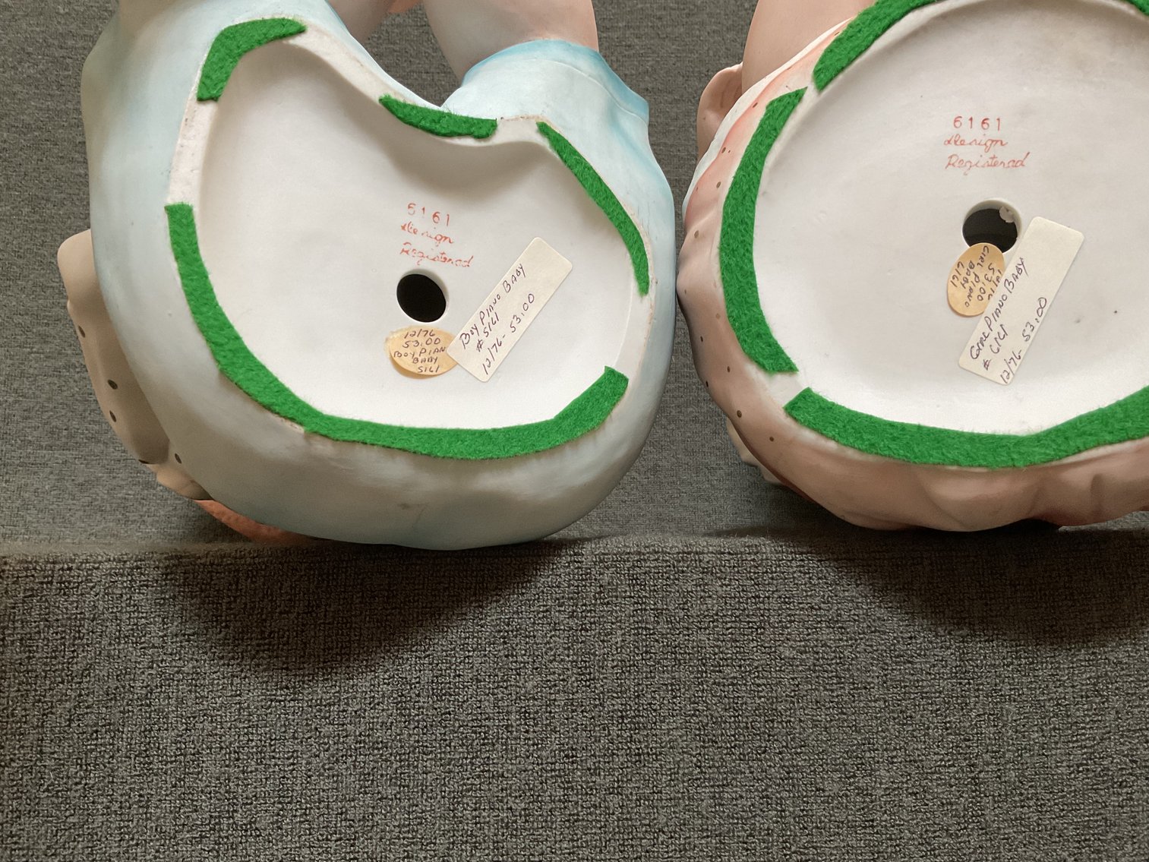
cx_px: 574
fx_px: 963
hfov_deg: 61.7
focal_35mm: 29
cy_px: 431
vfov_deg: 48.2
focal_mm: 3
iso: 125
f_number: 1.8
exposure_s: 1/60
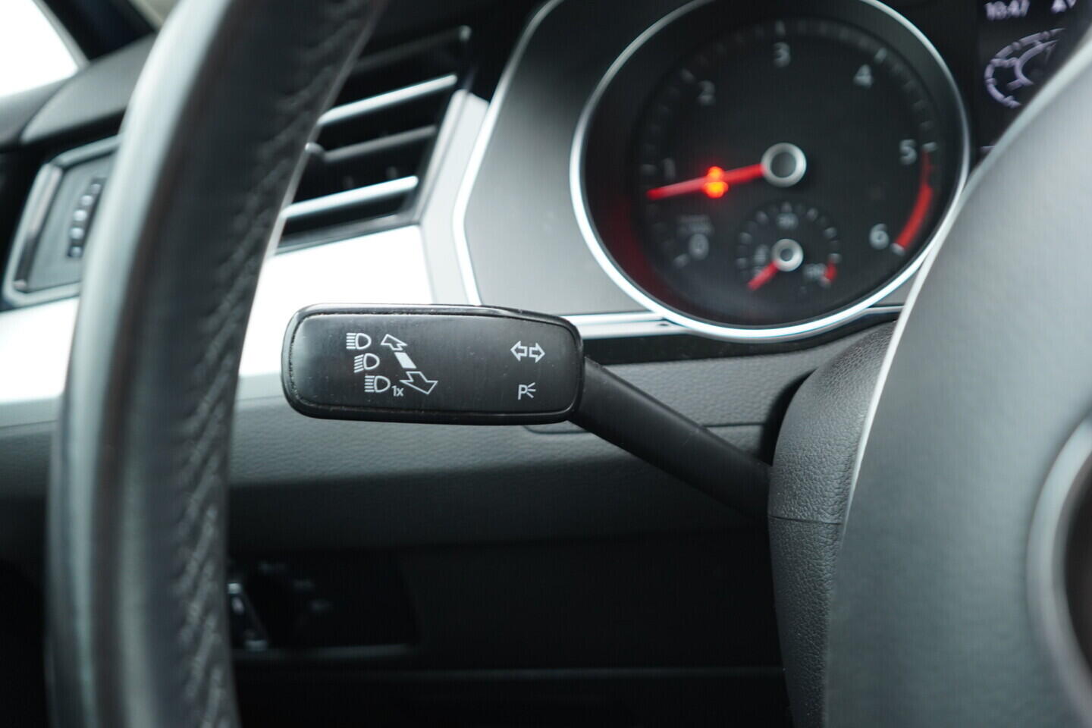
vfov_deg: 36.9
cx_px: 546
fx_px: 1092
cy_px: 364
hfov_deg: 53.1
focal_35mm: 36
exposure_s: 1/40
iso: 400
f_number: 2.8
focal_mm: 24
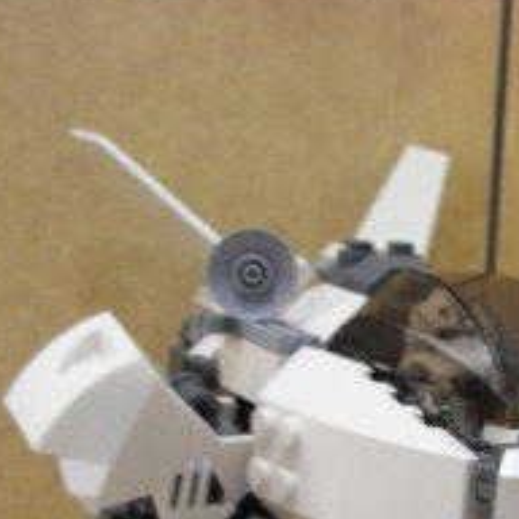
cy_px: 608
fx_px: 1747
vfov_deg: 16.3
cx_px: 441
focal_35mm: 103
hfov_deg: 16.7
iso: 106
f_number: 3
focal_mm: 5.8
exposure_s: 1/3.9
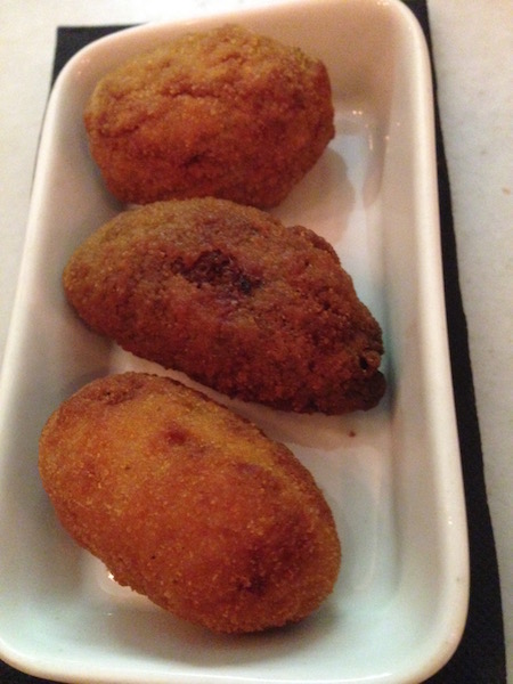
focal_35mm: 33
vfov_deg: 55.4
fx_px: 652
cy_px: 342
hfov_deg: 42.9
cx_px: 256
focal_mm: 4.12
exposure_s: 1/15
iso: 800
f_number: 2.4
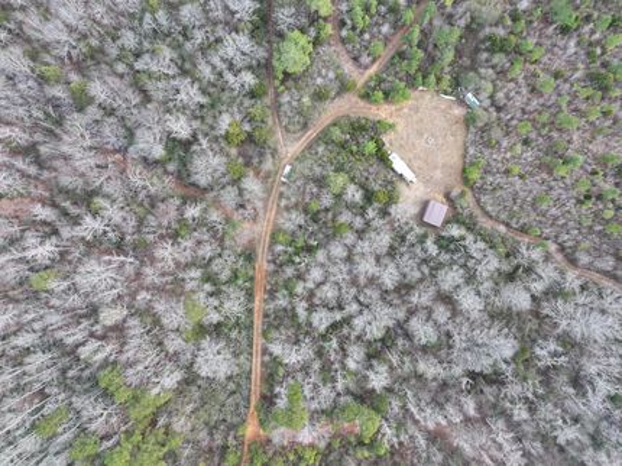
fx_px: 431
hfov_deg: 71.6
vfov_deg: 56.8
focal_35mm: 24
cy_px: 233
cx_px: 311
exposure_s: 1/240
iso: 110
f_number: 2.8
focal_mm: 12.29
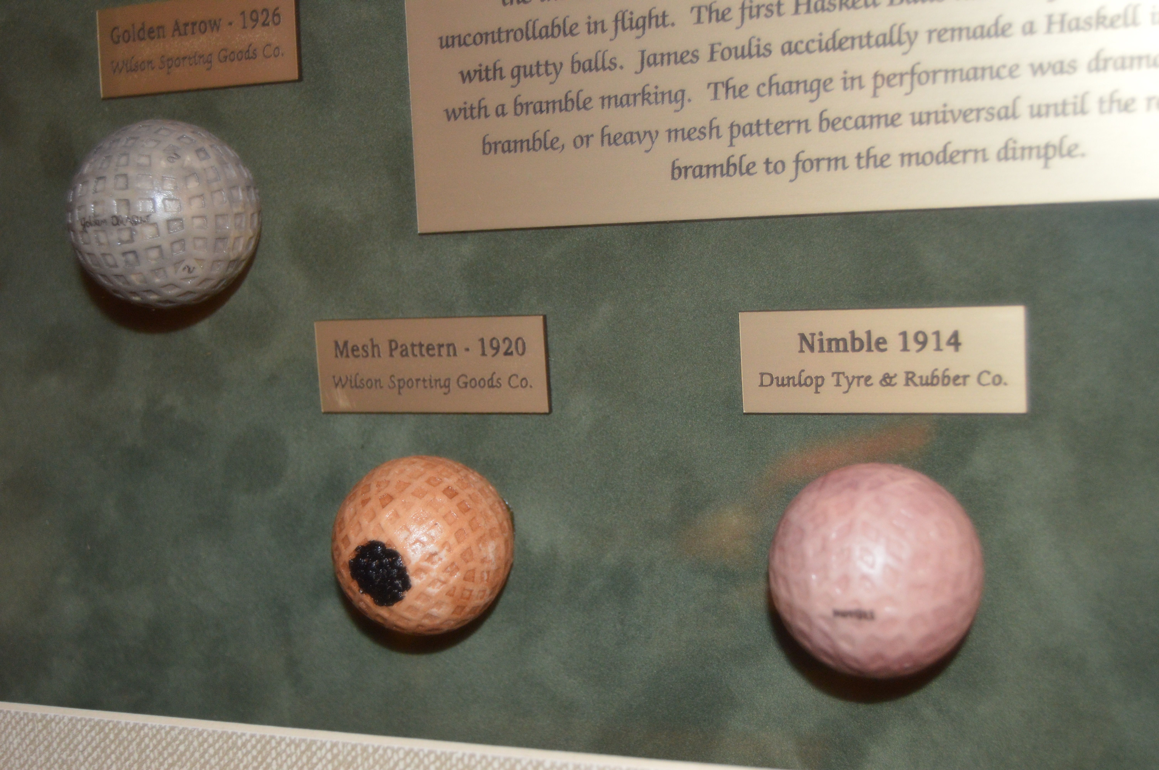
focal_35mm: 48
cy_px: 385
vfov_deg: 28.0
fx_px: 1544
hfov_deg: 41.1
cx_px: 580
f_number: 4.5
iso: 1400
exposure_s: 1/60
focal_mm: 32
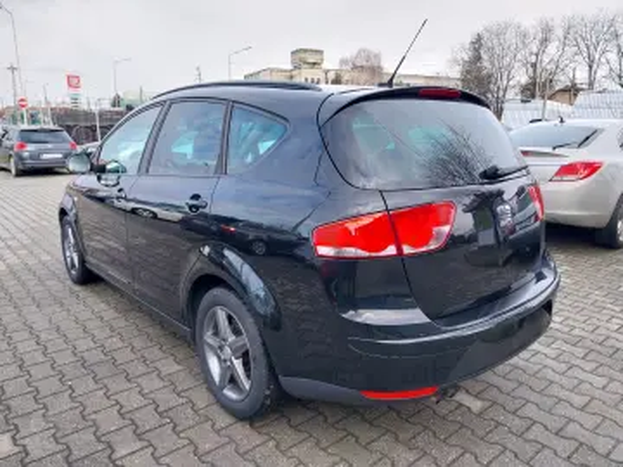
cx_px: 312
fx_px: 468
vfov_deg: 53.1
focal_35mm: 26
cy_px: 234
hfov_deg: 67.3
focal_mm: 4
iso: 25
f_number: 1.8
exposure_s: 1/131
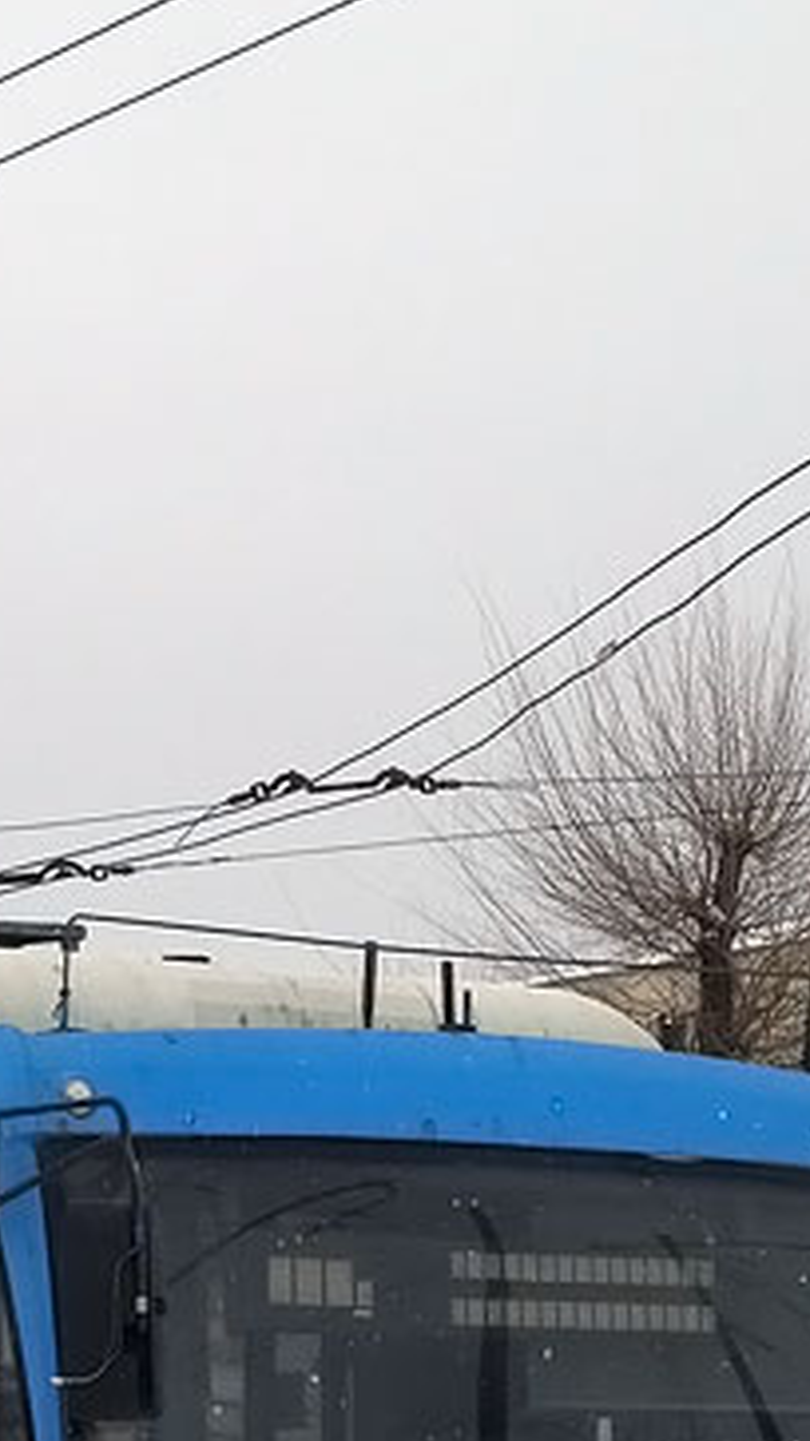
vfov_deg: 16.6
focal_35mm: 128
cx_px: -60
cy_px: 1155
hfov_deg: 9.4
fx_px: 4891
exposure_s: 1/500
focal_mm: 13.9
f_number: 6.3
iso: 125
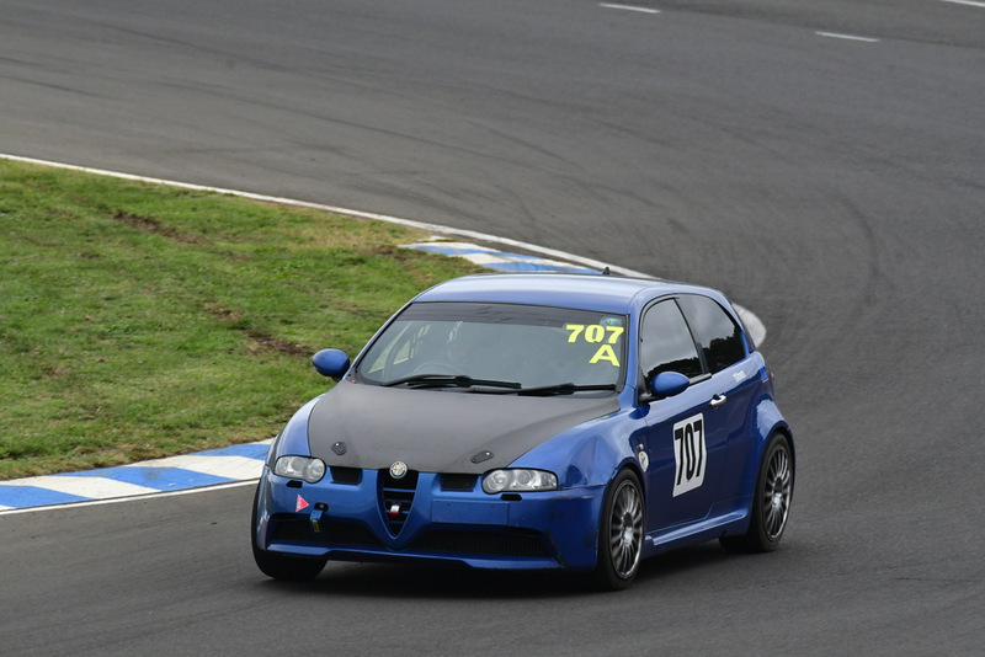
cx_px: 492
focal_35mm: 690
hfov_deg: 3.0
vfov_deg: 2.0
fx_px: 18885
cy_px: 328
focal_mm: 460
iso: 1000
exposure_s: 1/640
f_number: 11
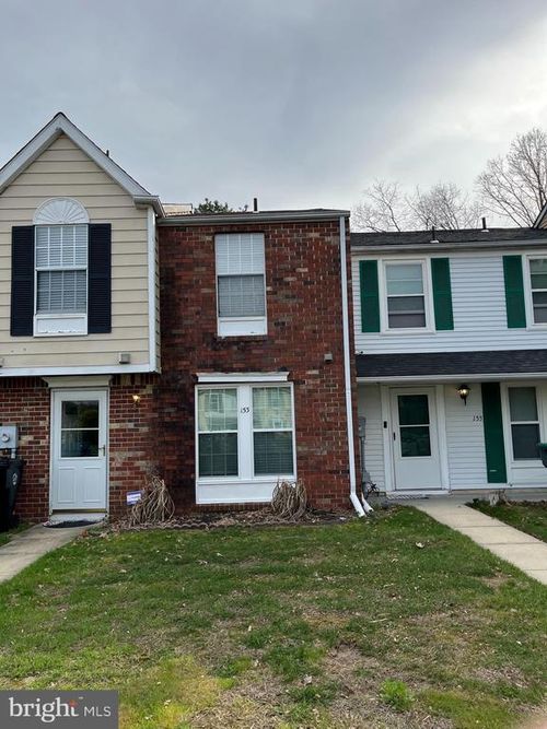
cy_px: 364
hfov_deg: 53.0
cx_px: 274
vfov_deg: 67.3
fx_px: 548
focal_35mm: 26
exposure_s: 1/3049
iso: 50
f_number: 1.6
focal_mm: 5.1
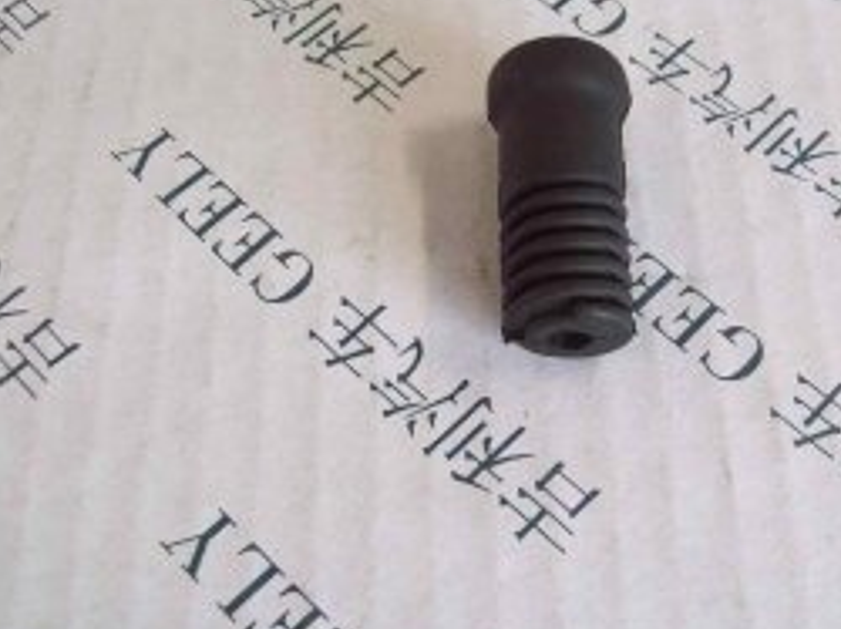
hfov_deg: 35.2
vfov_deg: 26.9
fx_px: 1311
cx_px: 563
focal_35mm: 54
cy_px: 230
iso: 80
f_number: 2.7
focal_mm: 6
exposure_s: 1/101
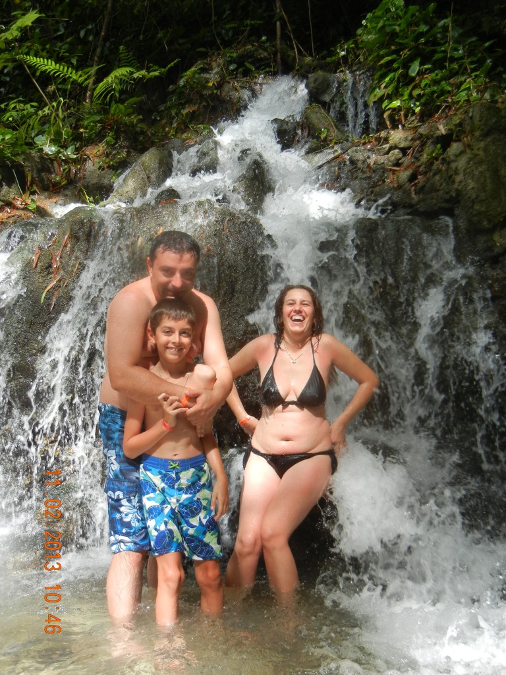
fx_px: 760
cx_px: 253
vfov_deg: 47.9
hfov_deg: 36.8
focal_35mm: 39
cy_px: 338
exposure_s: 1/270
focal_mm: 7.1
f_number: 3.7
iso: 160
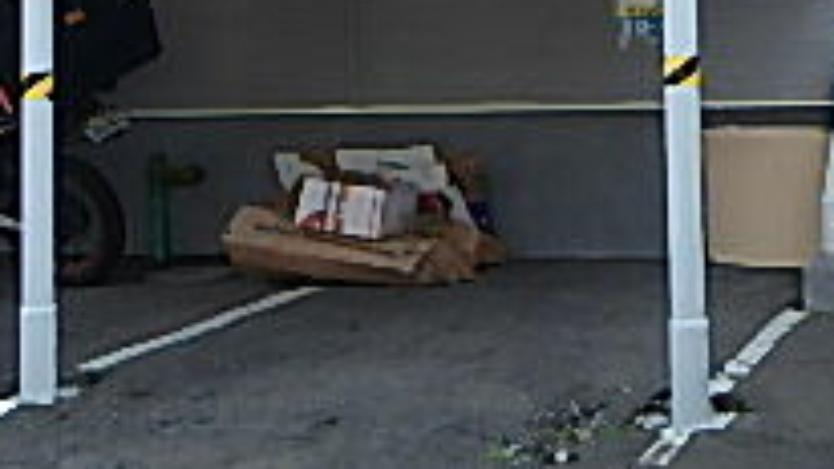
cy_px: -154
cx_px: 733
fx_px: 1571
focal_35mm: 71
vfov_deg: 16.1
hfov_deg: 28.7
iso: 125
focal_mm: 3.7
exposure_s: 1/320
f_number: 3.5
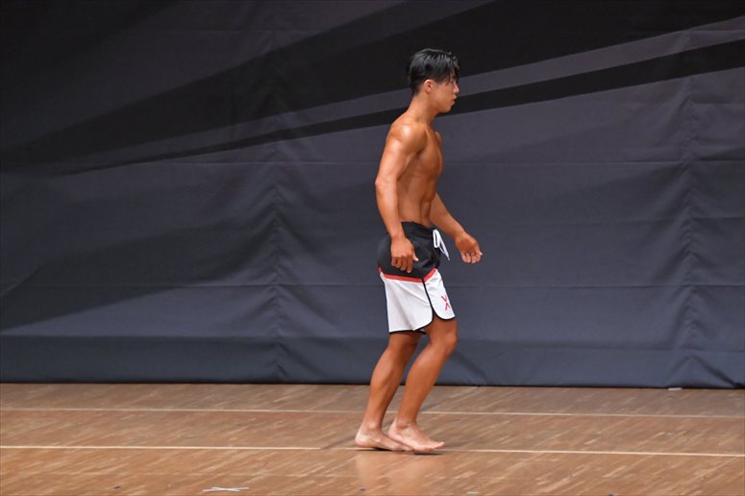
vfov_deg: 4.8
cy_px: 248
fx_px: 5895
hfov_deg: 7.2
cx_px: 372
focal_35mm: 285
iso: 6400
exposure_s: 1/400
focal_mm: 190
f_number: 5.6
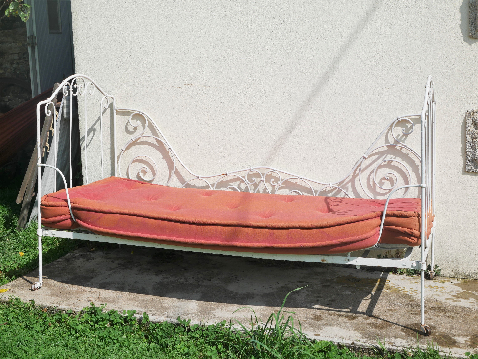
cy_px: 180
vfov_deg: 29.1
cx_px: 239
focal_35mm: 50
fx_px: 691
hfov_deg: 38.2
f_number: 6.3
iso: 200
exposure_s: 1/1300
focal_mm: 25
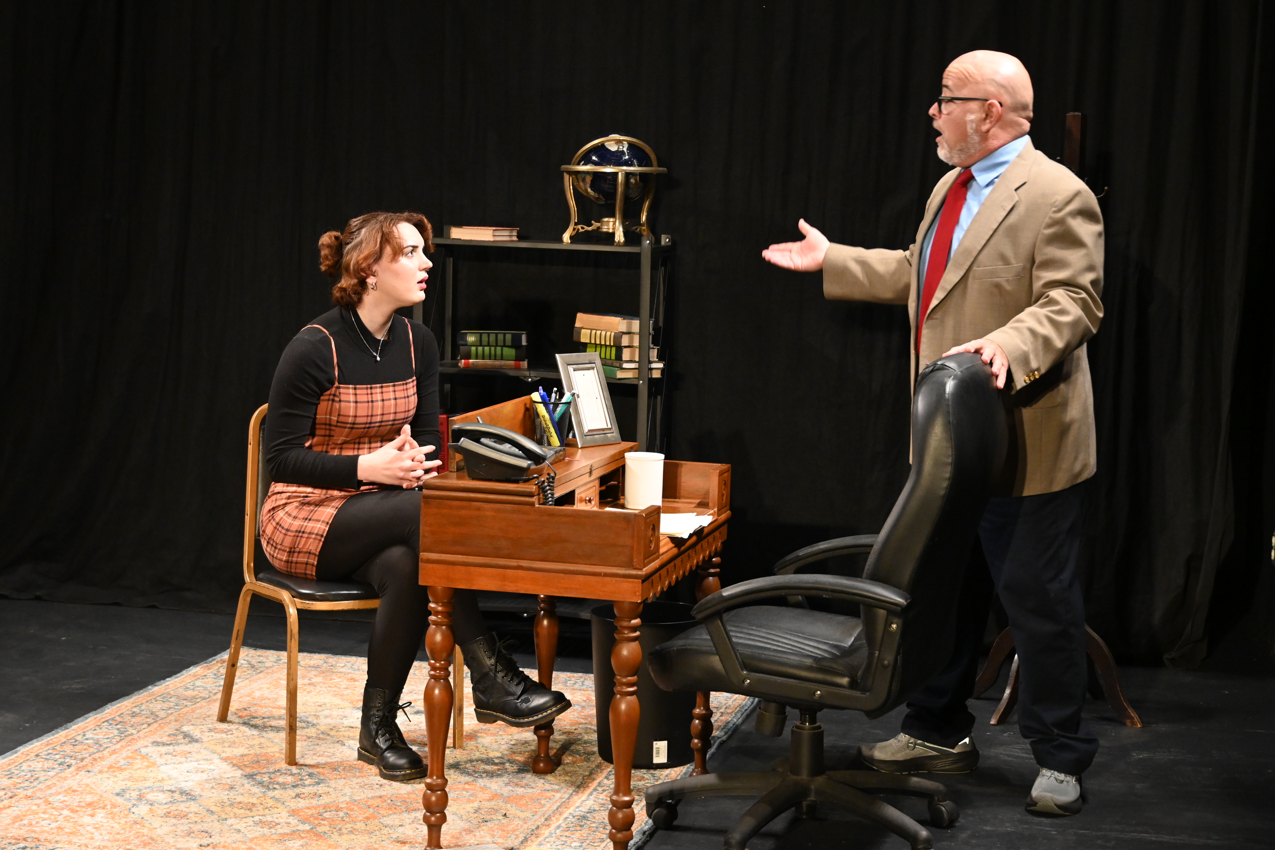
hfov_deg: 31.2
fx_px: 2284
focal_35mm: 64
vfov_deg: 21.1
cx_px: 638
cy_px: 425
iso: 2800
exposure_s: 1/125
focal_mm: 43
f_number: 4
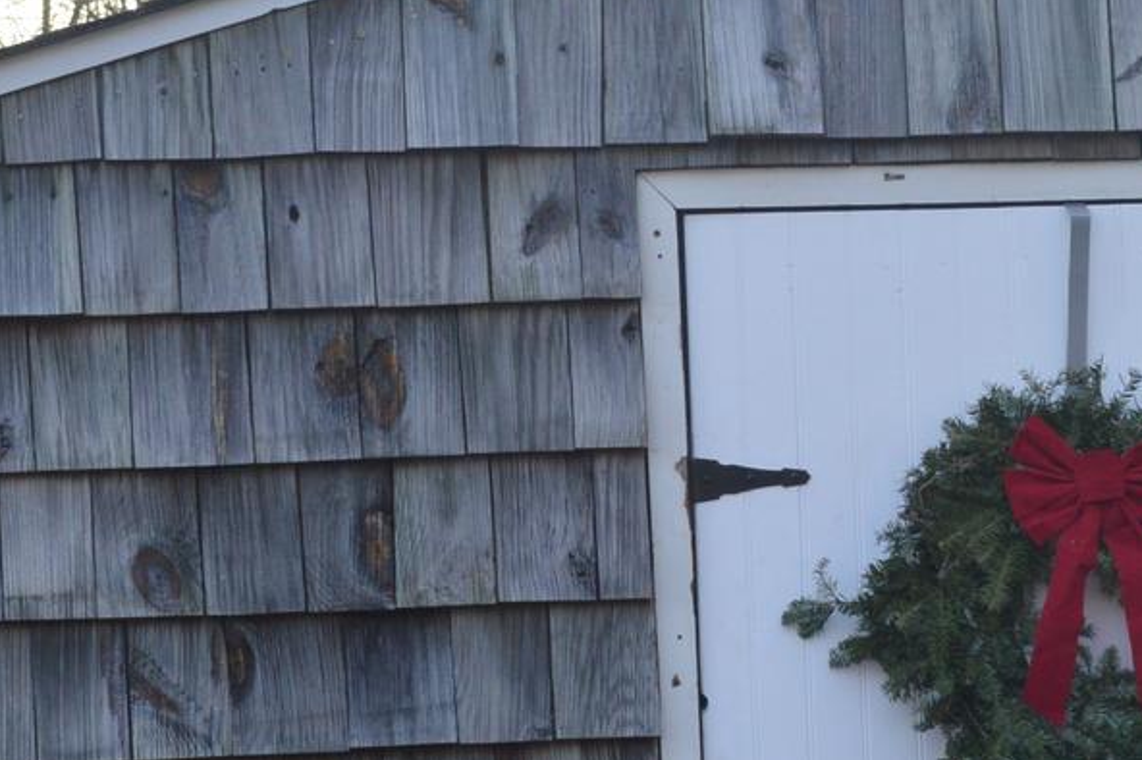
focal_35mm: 166
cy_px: 773
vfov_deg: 8.2
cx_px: 1074
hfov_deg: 12.3
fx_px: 5263
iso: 400
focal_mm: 32
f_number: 8
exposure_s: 1/60
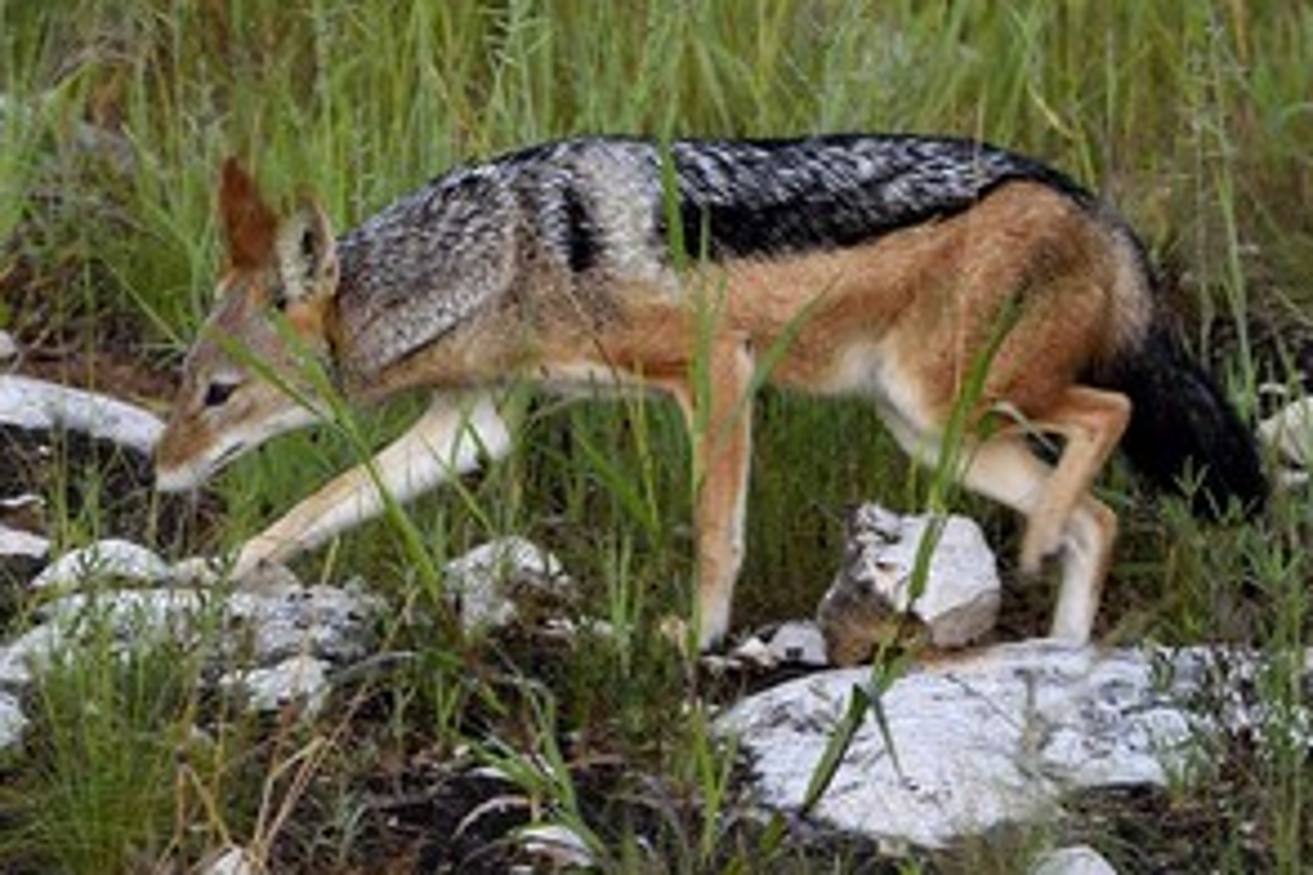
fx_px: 12509
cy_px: 545
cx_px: 603
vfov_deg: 4.0
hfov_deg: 6.0
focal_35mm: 343
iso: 800
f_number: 5
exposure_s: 1/320
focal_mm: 240
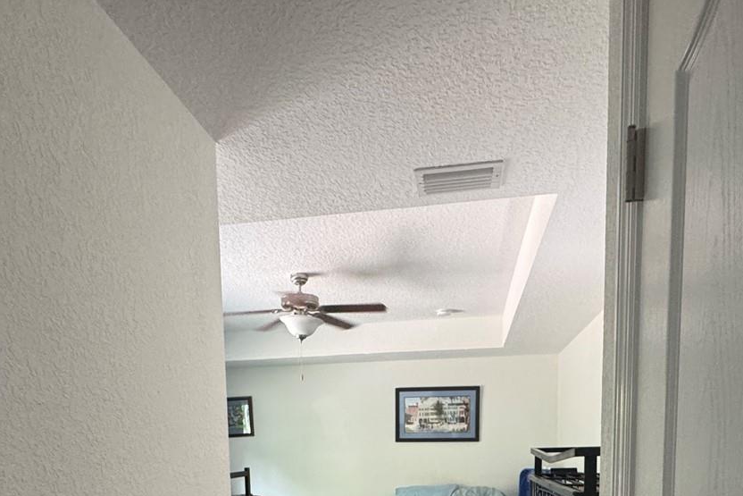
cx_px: 363
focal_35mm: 28
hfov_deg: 65.5
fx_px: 578
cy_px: 506
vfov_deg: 40.2
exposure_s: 1/60
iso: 400
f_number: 2.2
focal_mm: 2.22
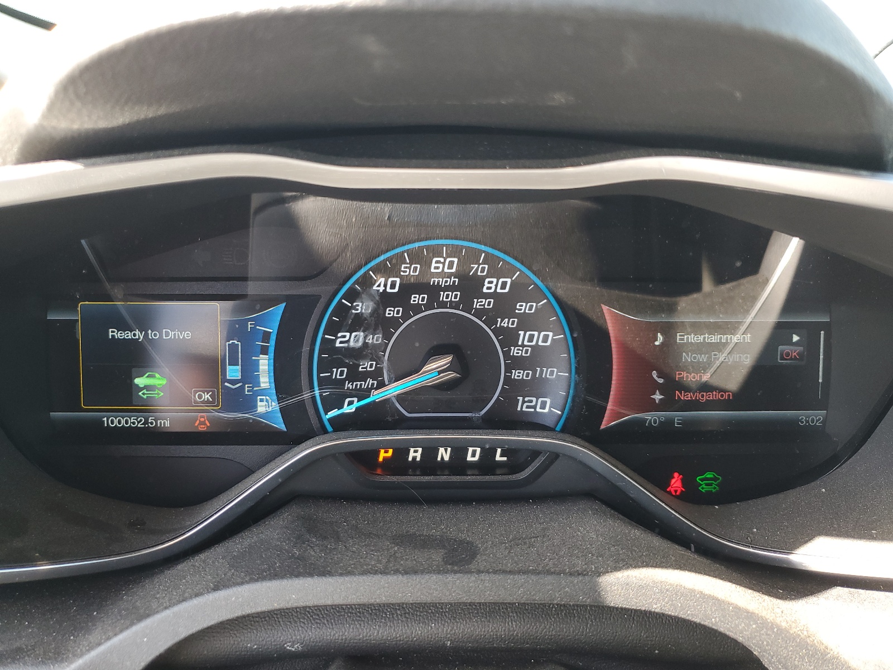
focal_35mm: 26
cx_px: 446
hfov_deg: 67.3
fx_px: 671
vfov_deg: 53.1
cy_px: 335
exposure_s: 1/120
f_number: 1.5
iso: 71
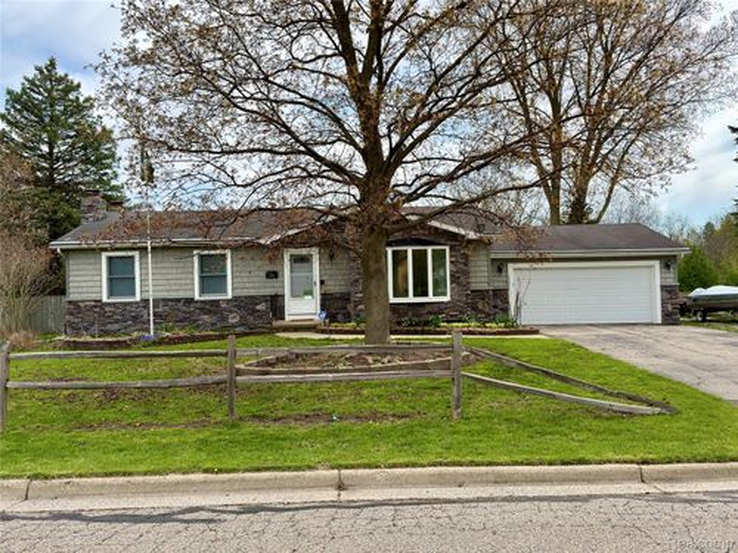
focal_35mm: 29
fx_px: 618
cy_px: 276
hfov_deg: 61.7
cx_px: 369
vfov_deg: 48.2
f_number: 1.78
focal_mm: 6.76
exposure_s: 1/3610
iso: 80
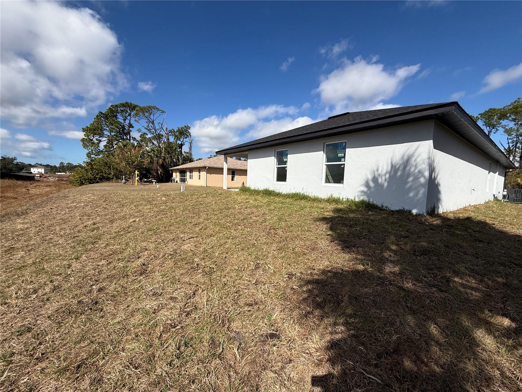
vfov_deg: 85.7
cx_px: 261
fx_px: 211
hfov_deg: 102.1
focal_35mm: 14
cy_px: 196
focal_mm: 2.22
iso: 50
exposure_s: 1/3460
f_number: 2.2
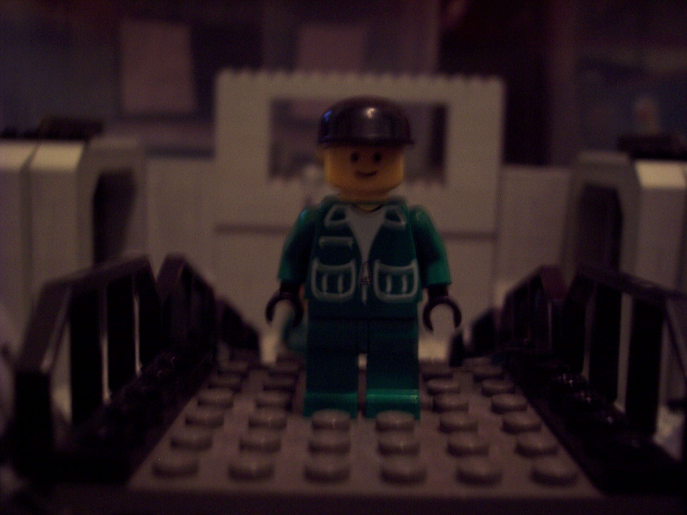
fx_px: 774
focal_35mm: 39
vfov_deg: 36.8
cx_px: 344
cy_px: 258
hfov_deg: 47.9
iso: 200
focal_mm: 8
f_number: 3.4
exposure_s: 1/4
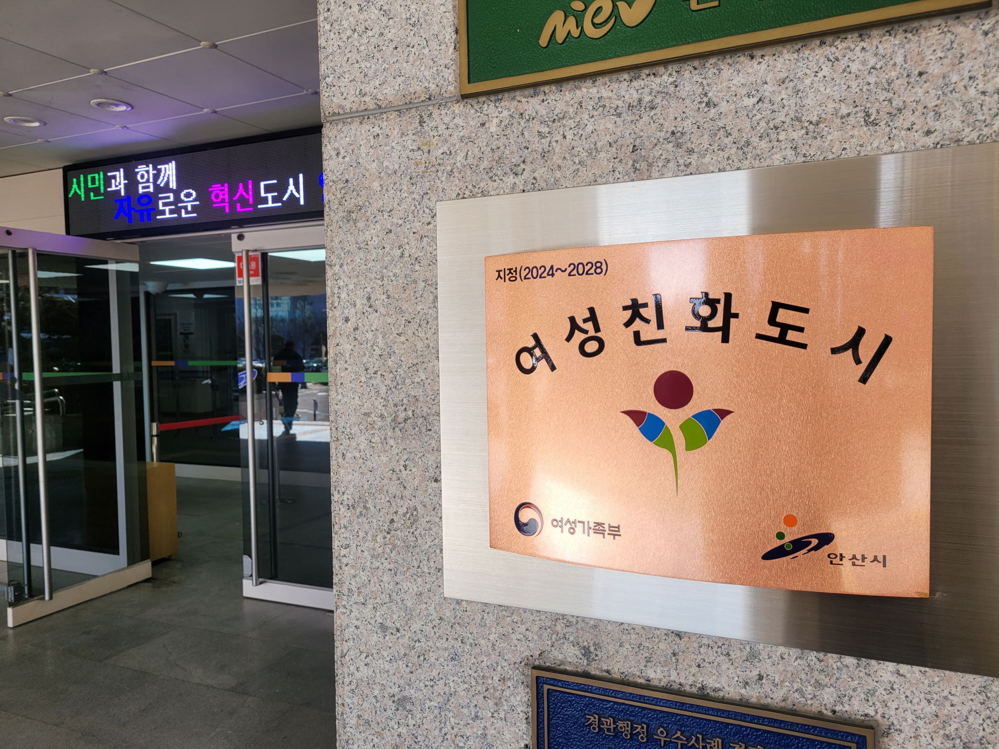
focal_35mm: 26
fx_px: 750
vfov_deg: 53.1
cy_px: 374
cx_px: 500
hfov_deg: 67.3
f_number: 1.8
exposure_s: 1/366
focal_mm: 5.4
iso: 40
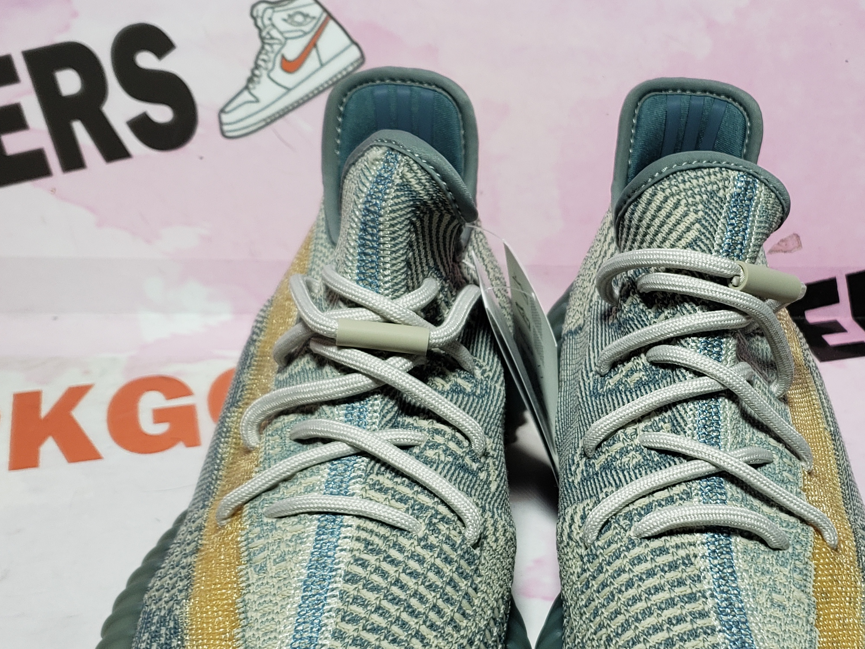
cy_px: 431
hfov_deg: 36.2
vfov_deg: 27.9
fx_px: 1299
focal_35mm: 52
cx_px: 619
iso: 50
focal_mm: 4.3
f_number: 1.5
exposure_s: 1/488
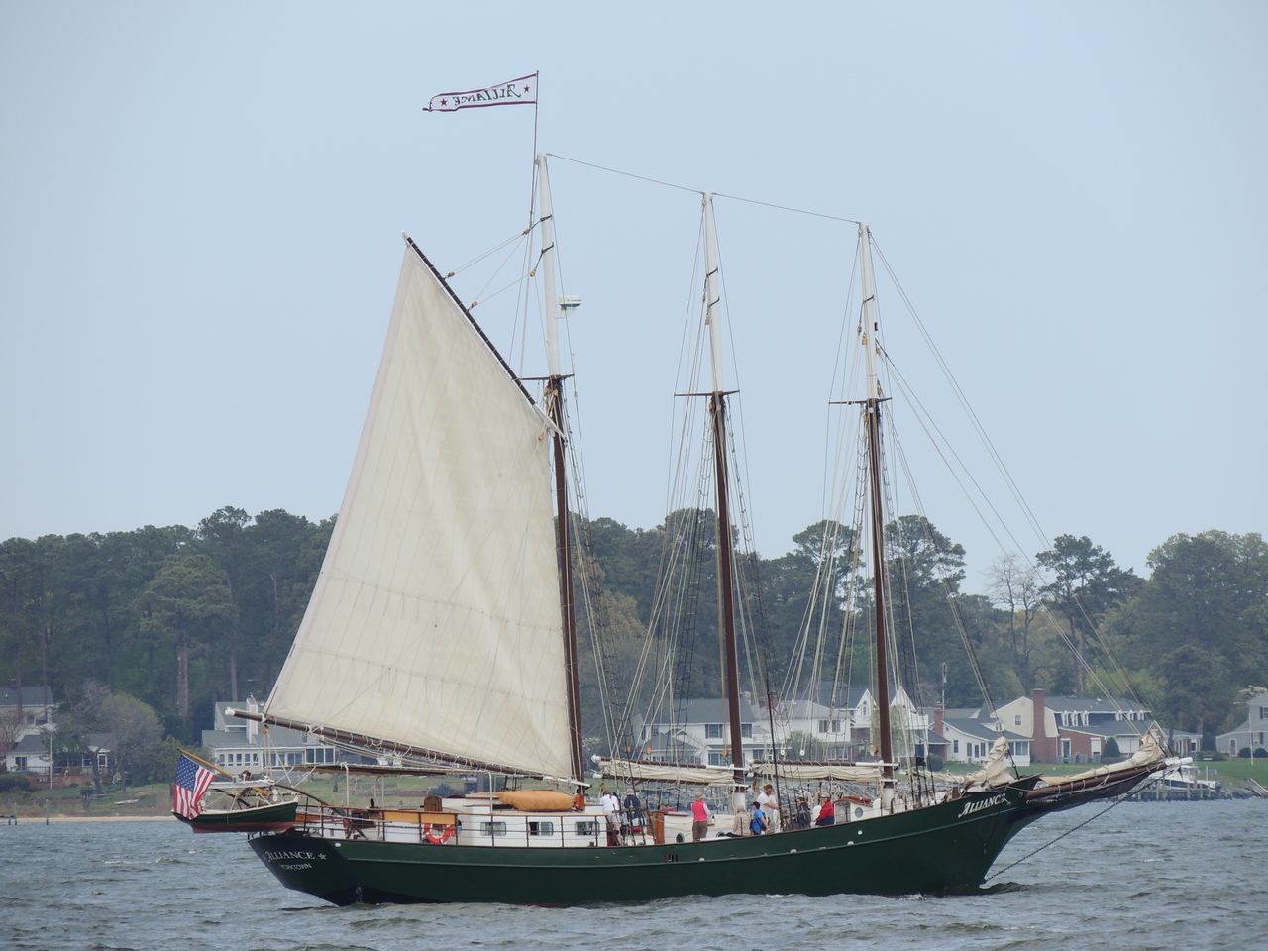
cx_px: 634
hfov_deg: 4.2
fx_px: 17216
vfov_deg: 3.2
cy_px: 476
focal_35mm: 470
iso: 100
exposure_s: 1/400
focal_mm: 83.8
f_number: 4.9
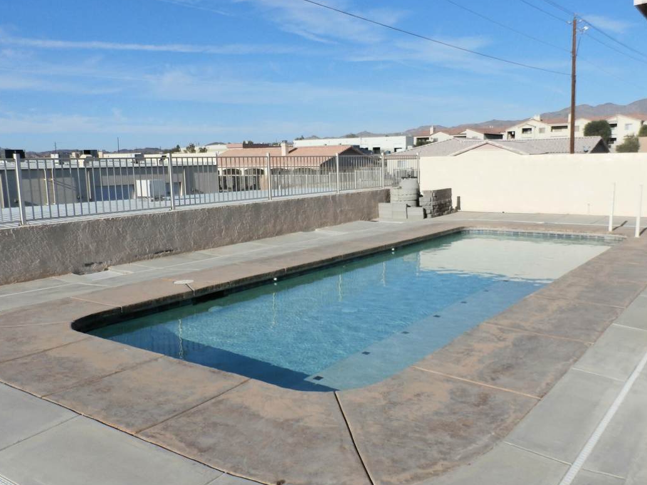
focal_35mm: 31
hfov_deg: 58.3
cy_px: 251
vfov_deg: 45.4
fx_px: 579
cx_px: 353
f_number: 8.7
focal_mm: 4.5
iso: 100
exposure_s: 1/400
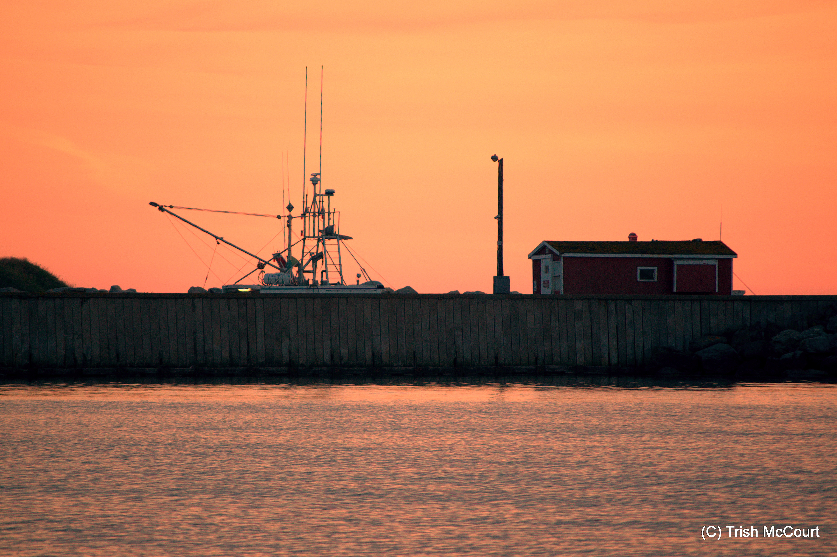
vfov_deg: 4.6
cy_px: 278
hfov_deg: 6.9
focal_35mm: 300
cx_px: 418
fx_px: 6970
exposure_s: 1/30
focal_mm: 200
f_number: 5.6
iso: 200
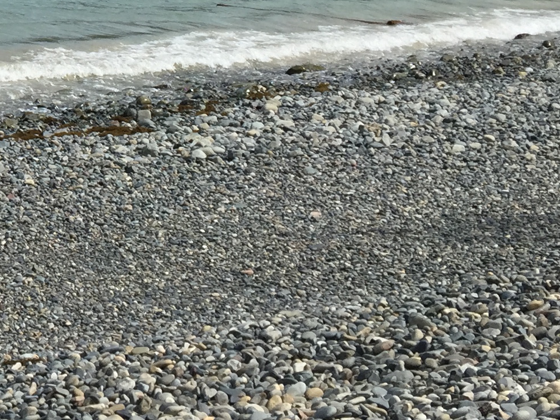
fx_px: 1569
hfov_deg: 18.5
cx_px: -214
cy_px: -172
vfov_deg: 14.4
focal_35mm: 97
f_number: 2.2
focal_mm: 4.15
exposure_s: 1/2198
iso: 32
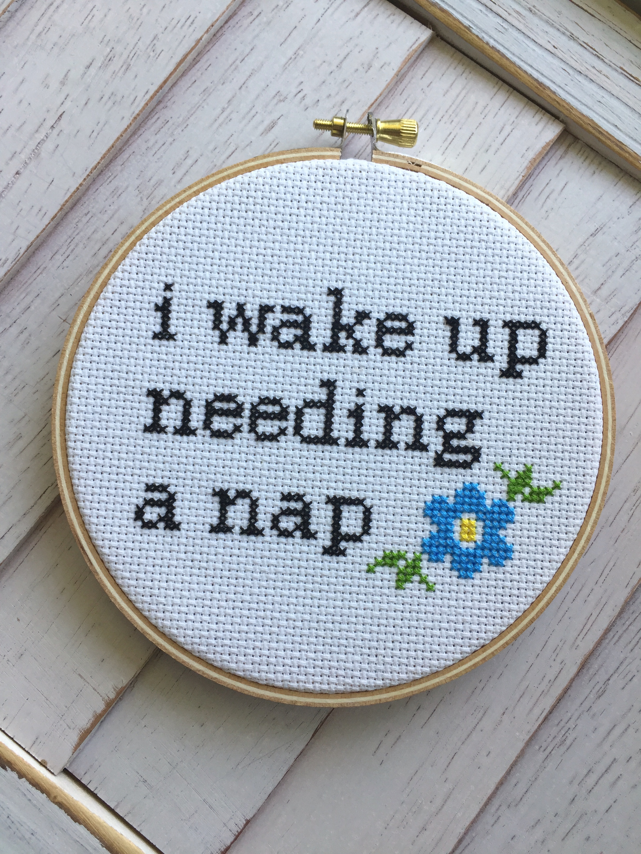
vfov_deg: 61.7
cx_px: 320
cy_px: 427
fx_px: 716
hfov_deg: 48.2
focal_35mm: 29
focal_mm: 4.15
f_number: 2.2
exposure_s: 1/120
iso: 50
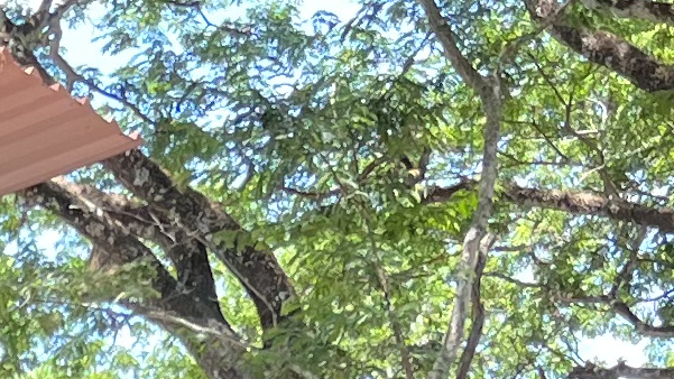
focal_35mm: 190
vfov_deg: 6.0
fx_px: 3395
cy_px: 1057
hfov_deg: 10.8
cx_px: -445
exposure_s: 1/155
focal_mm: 5.1
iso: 64
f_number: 1.6
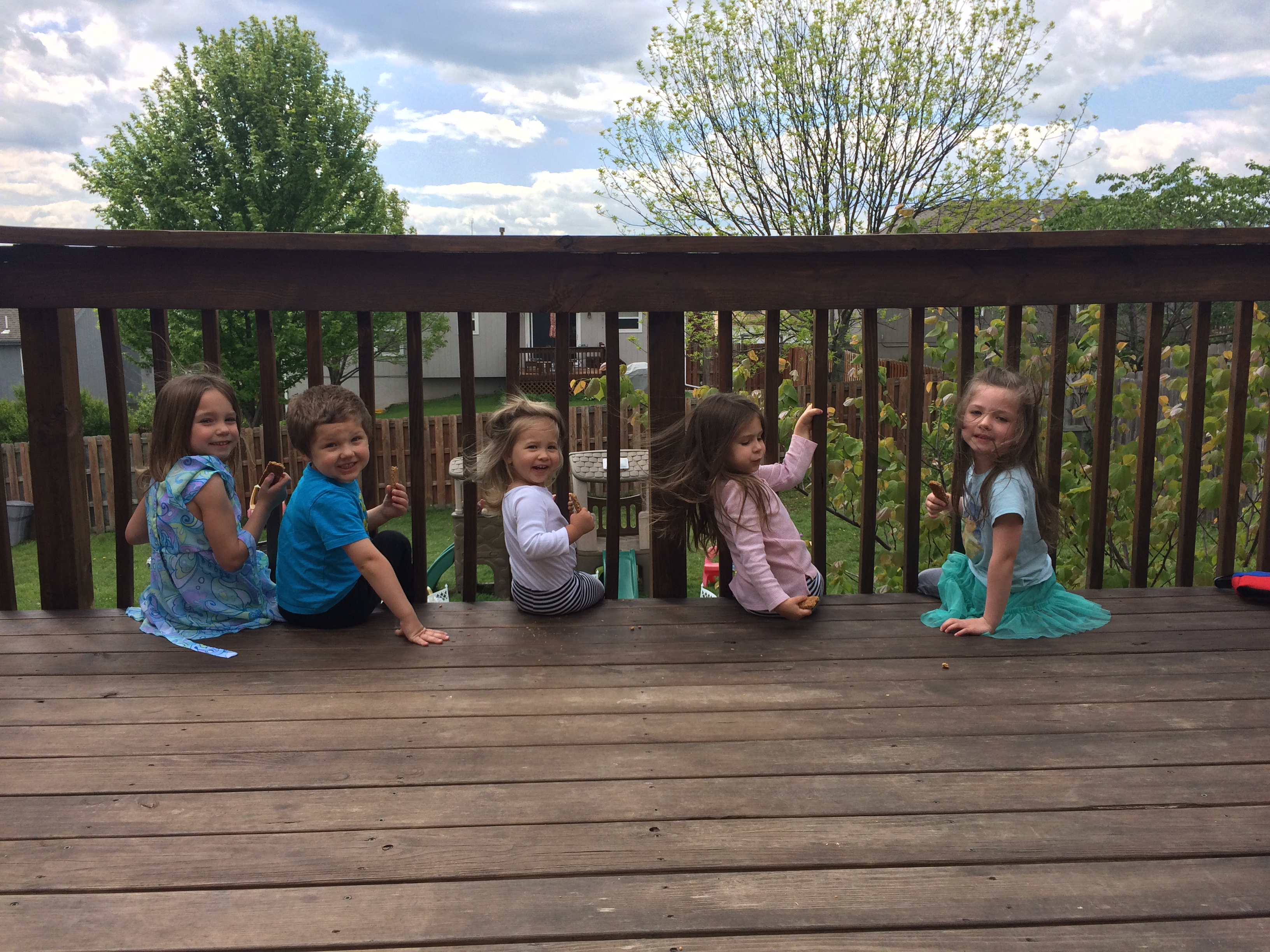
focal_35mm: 29
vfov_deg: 48.2
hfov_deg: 61.7
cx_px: 635
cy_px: 476
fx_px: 1064
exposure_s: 1/1580
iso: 32
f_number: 2.2
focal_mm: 4.15
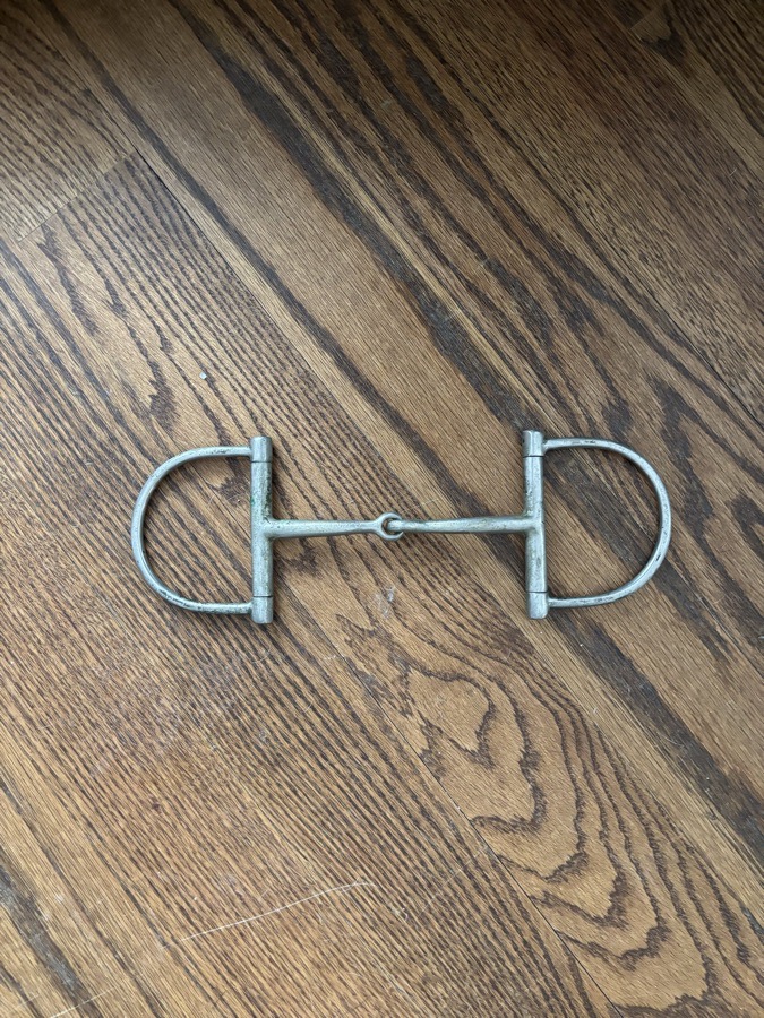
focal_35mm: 26
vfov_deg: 67.3
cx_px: 382
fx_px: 765
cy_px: 509
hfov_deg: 53.1
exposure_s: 1/40
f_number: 1.6
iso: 500
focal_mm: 5.96
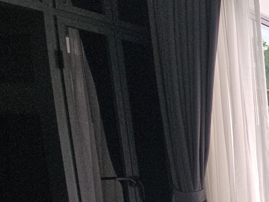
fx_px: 389
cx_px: 504
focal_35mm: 50
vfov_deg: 26.8
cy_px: 222
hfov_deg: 21.2
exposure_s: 1/127
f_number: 2.2
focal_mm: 2.2
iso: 50
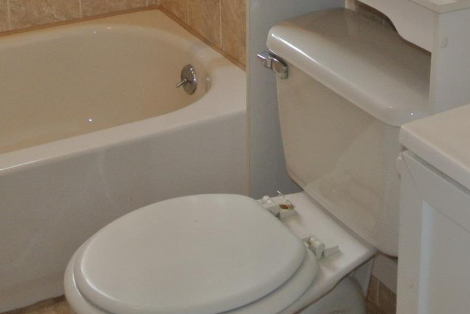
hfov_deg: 27.9
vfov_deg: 18.0
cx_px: 300
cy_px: -67
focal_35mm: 72
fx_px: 941
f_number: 3.5
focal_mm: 10
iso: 400
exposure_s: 1/60
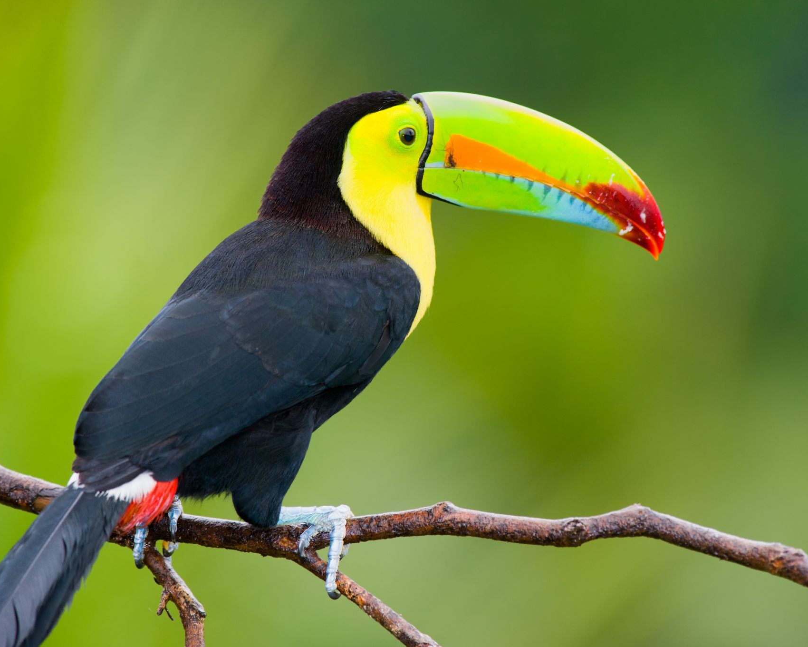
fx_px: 18916
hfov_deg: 2.4
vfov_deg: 2.0
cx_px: 406
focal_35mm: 791
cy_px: 324
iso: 800
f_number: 6.3
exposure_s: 1/200
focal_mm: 700
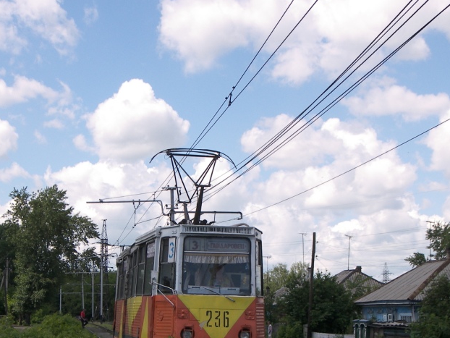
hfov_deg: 24.7
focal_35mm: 79
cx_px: 193
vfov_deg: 18.5
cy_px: 272
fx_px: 1027
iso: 50
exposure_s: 1/640
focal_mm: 10.1
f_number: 3.6
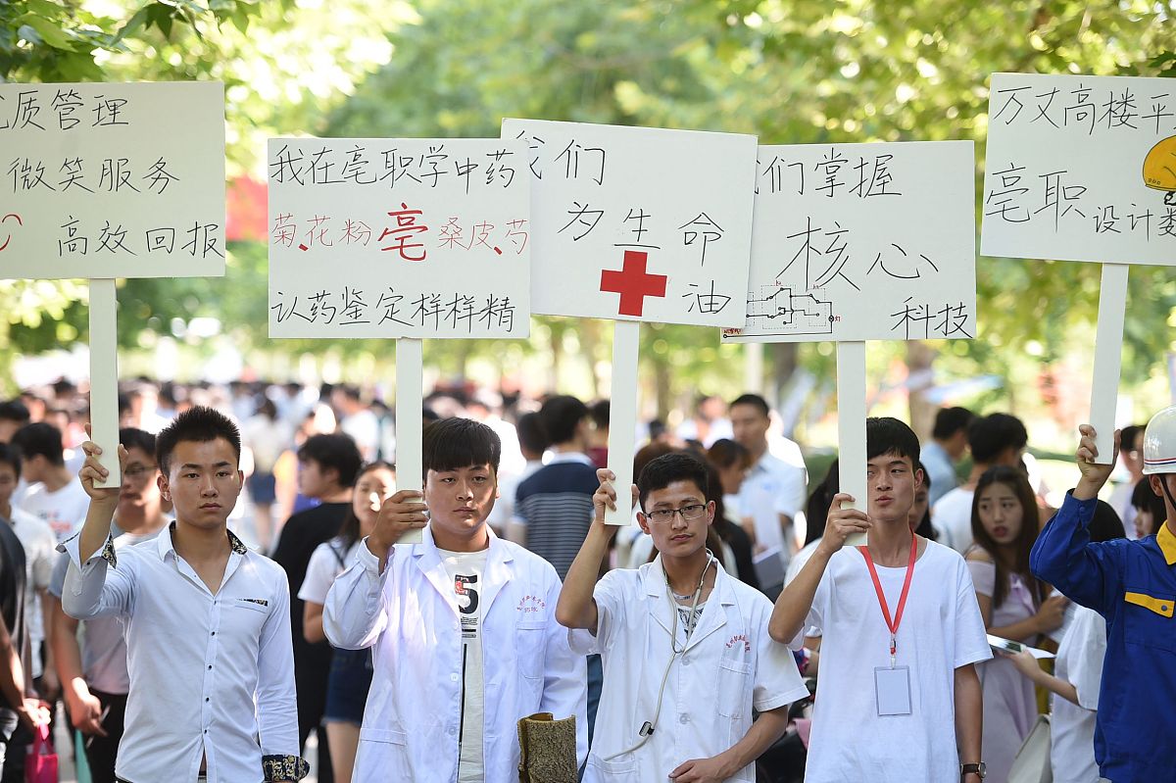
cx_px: 588
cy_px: 392
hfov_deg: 15.8
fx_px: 4245
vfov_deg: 10.5
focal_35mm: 130
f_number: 2.8
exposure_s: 1/800
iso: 1100
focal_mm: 130
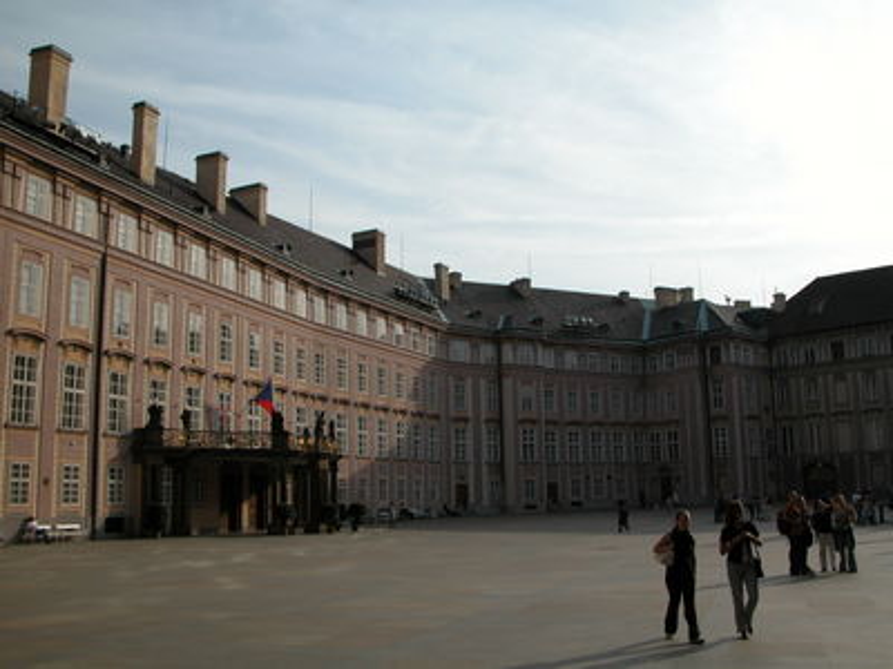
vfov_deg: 40.7
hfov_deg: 52.6
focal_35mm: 35
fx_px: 903
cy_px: 334
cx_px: 446
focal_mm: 8.9
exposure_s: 1/337
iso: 100
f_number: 7.1
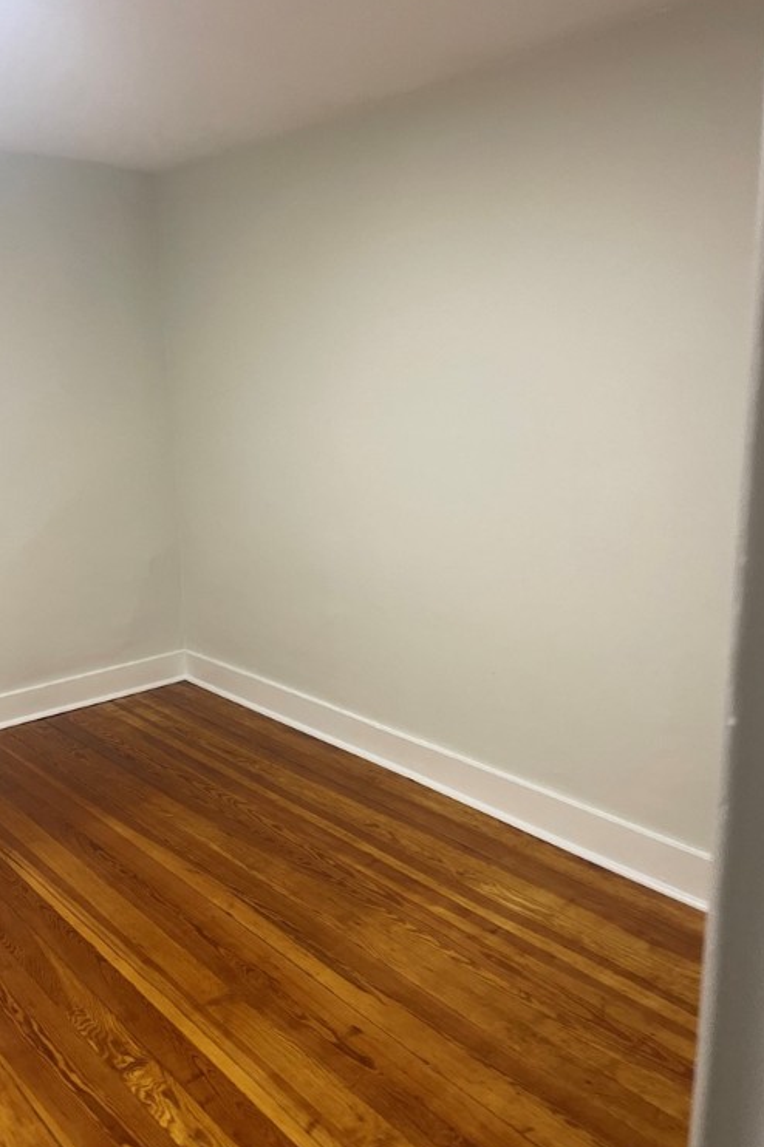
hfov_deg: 46.3
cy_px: 575
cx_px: 334
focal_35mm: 28
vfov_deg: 65.5
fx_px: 892
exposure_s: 1/60
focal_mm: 4.2
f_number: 1.6
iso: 160
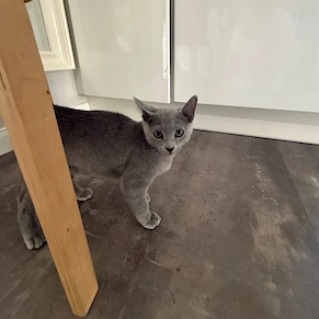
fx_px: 177
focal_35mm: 17
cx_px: 163
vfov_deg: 82.5
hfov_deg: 84.0
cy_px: 122
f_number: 2.2
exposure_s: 1/60
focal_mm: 2.22
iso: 640
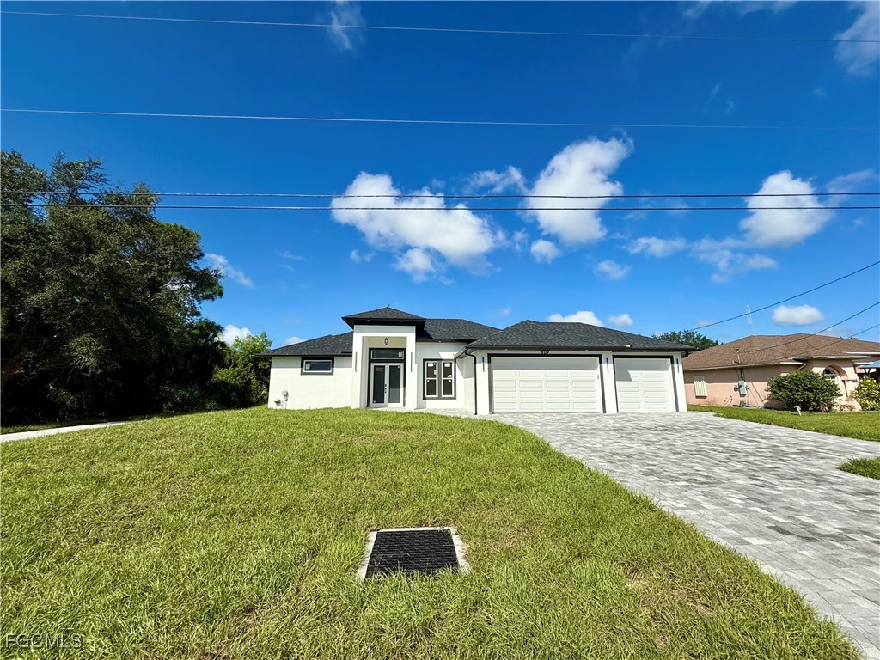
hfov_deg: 102.1
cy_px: 330
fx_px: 356
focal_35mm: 14
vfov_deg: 85.7
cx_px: 440
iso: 50
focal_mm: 2.22
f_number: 2.2
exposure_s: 1/4425
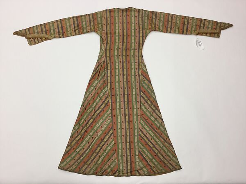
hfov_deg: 58.4
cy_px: 92
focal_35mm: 31
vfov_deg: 45.4
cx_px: 123
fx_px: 220
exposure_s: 1/60
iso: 25
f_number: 2.4
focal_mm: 3.3
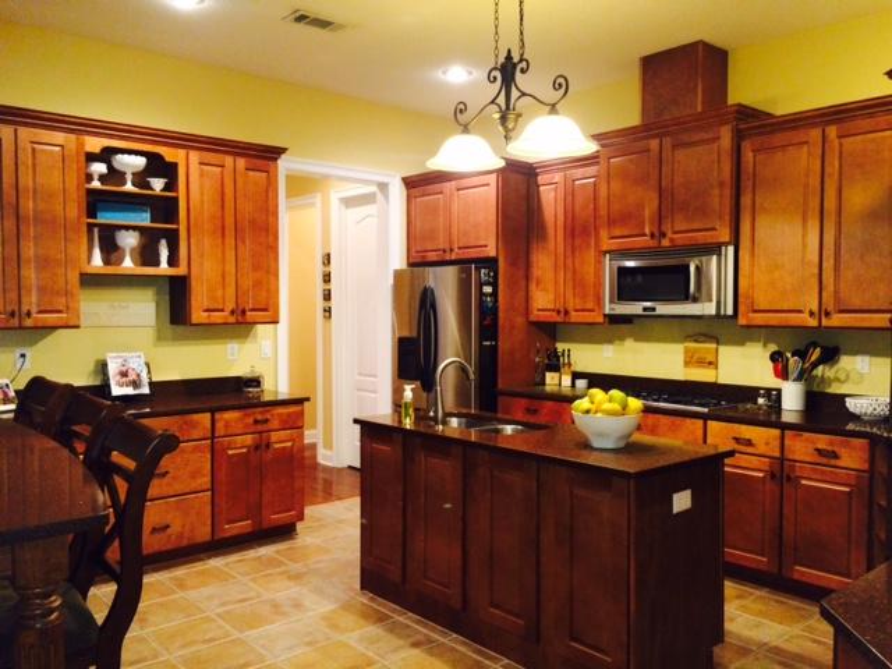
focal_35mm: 29
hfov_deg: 61.7
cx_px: 446
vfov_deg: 48.2
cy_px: 334
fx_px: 747
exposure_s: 1/17
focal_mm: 4.15
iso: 160
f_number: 2.2
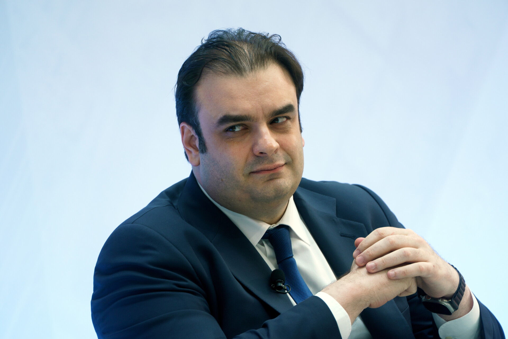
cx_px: 254
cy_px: 170
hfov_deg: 5.2
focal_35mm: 400
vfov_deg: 3.4
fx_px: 5644
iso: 500
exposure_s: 1/200
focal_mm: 400
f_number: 5.6
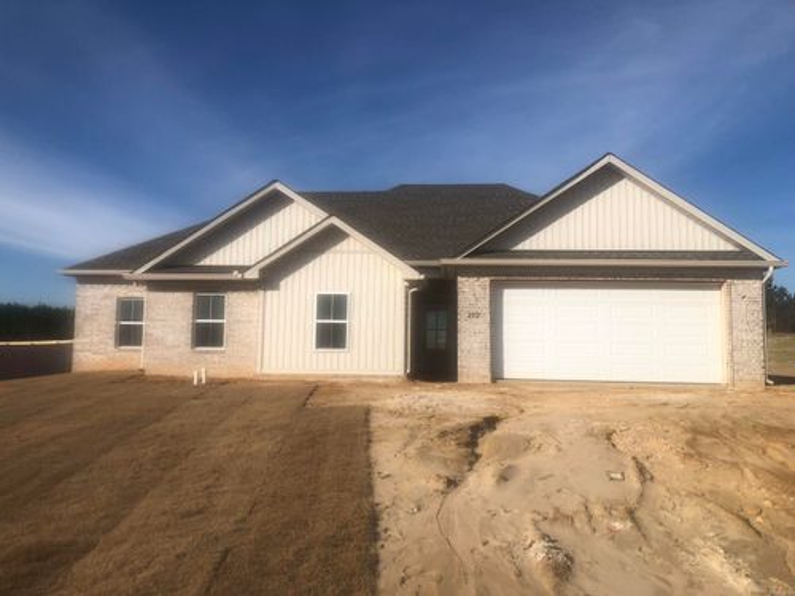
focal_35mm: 28
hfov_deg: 63.4
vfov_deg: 49.7
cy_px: 298
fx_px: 643
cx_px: 398
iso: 20
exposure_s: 1/3472
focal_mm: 3.99
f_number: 1.8
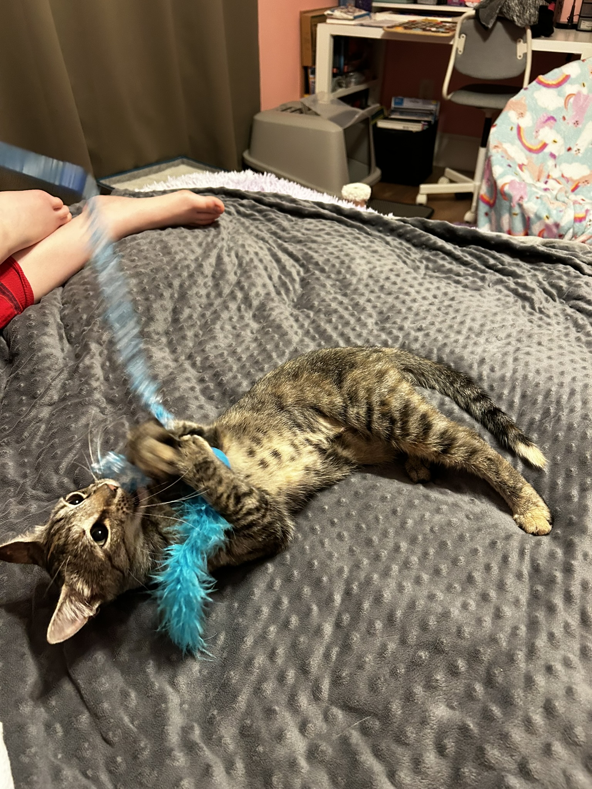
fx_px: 593
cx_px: 296
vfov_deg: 67.3
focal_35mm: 26
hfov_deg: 53.1
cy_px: 394
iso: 500
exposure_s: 1/60
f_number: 1.5
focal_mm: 5.7
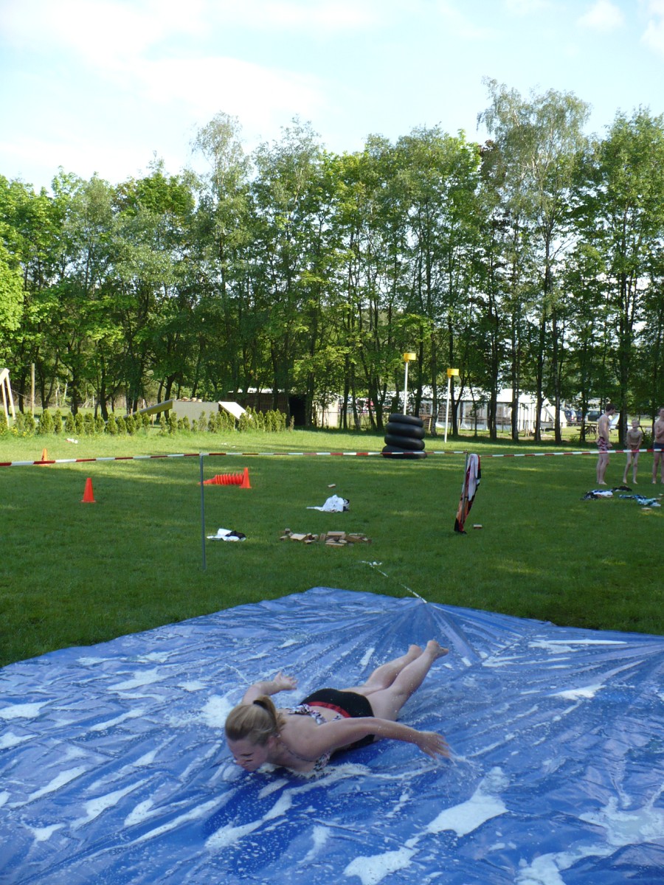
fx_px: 946
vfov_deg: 50.1
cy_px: 442
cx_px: 332
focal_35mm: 37
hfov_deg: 38.7
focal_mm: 6.1
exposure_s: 1/400
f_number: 2.8
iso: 100
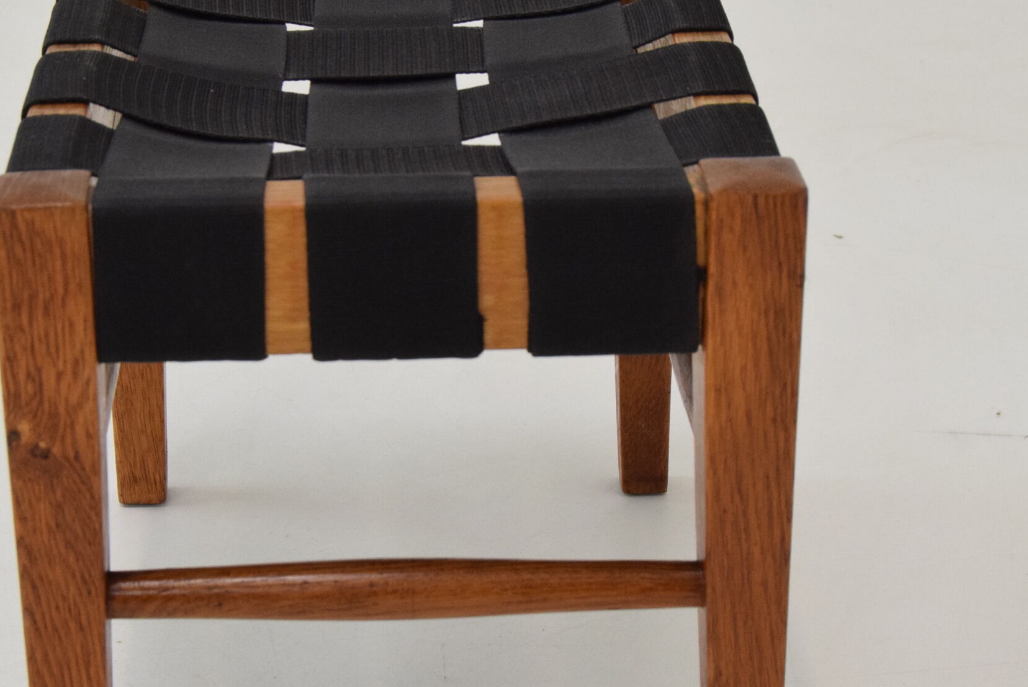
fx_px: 2943
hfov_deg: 19.8
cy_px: 454
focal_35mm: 103
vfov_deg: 13.3
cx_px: 402
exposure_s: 1/250
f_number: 8
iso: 1600
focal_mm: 38
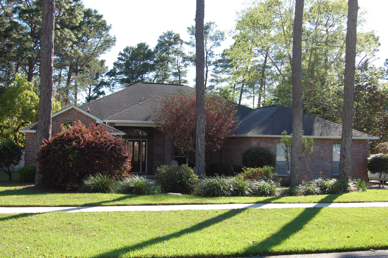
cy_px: 129
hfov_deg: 46.4
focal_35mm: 42
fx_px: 452
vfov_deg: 31.8
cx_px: 194
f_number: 5.6
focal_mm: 28
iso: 200
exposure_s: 1/125
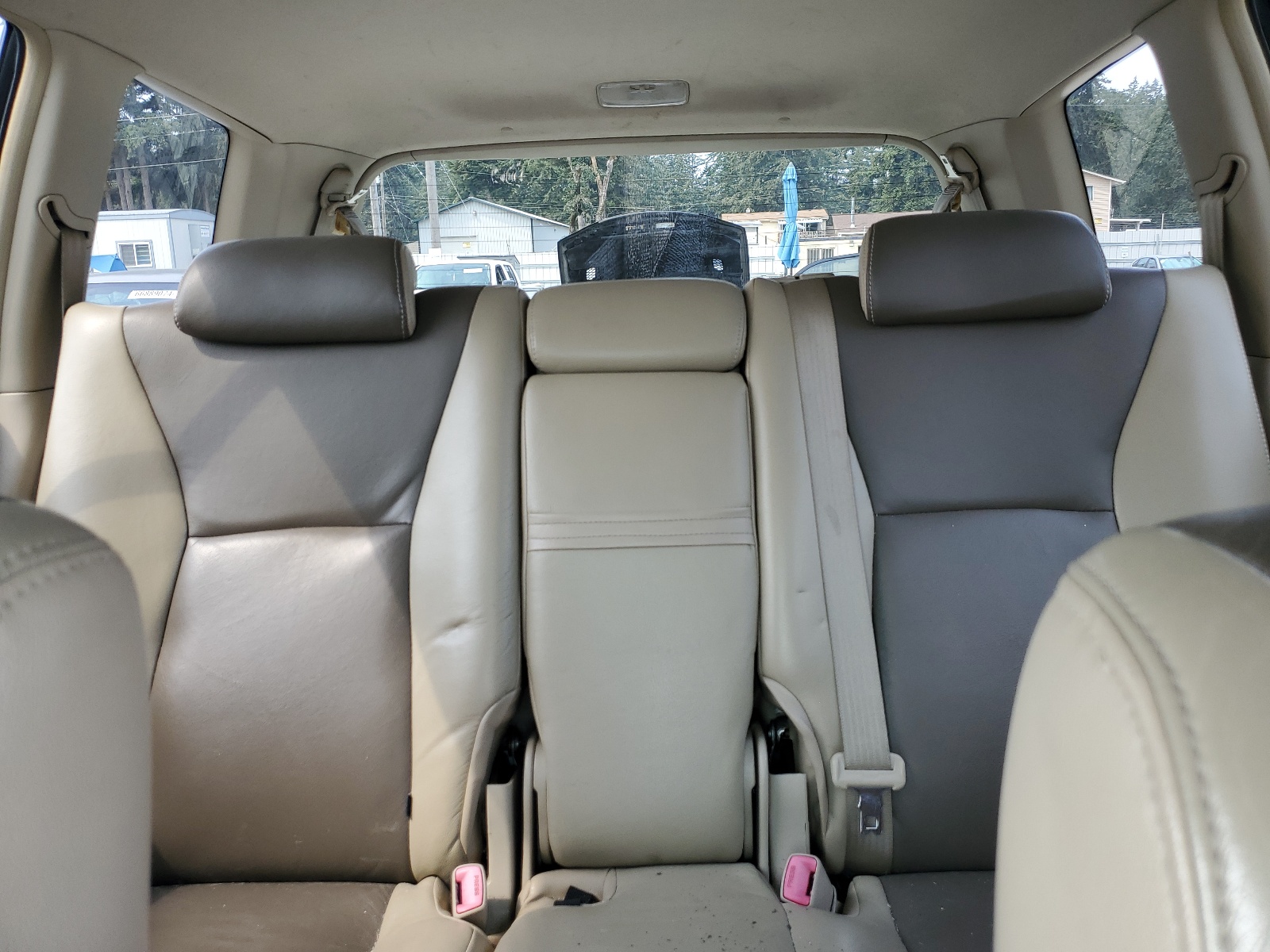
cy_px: 476
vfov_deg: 53.1
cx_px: 635
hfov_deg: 67.3
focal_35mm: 26
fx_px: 954
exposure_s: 1/164
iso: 50
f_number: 1.5
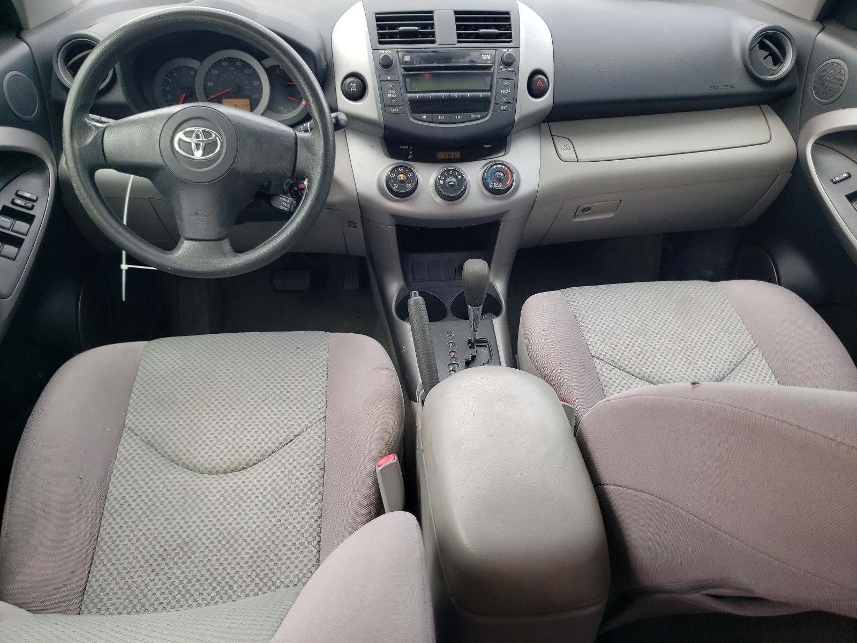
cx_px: 428
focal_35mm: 26
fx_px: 644
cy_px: 322
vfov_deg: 53.1
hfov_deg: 67.3
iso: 50
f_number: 1.5
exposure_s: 1/179
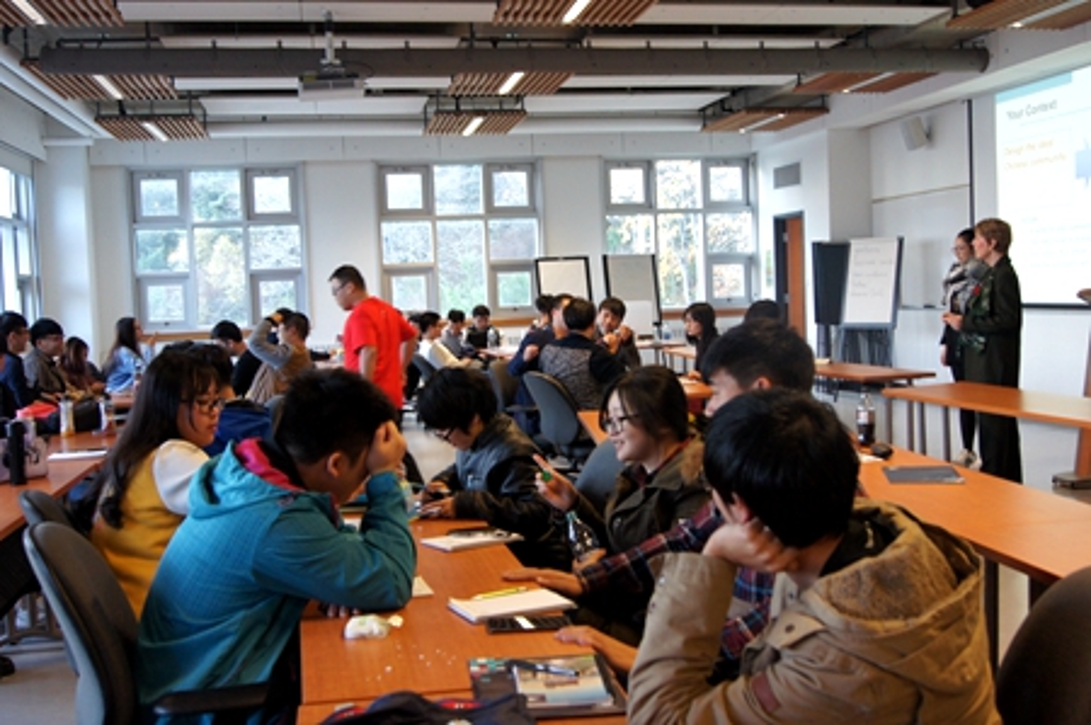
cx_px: 546
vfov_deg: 34.1
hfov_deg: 49.6
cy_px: 362
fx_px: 1181
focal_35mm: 39
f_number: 6.3
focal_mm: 26
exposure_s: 1/30
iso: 1600
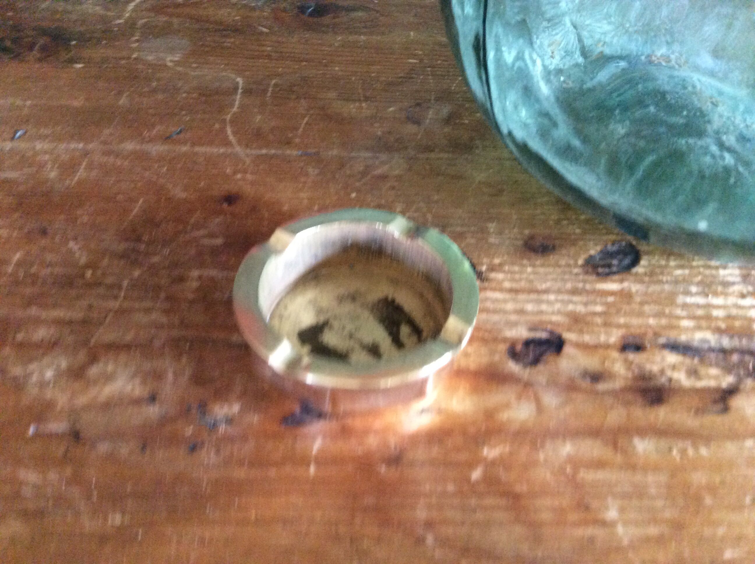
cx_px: 378
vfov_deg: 44.1
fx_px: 697
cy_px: 282
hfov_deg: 56.9
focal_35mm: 32
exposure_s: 1/17
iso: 320
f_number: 2.4
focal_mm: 3.3
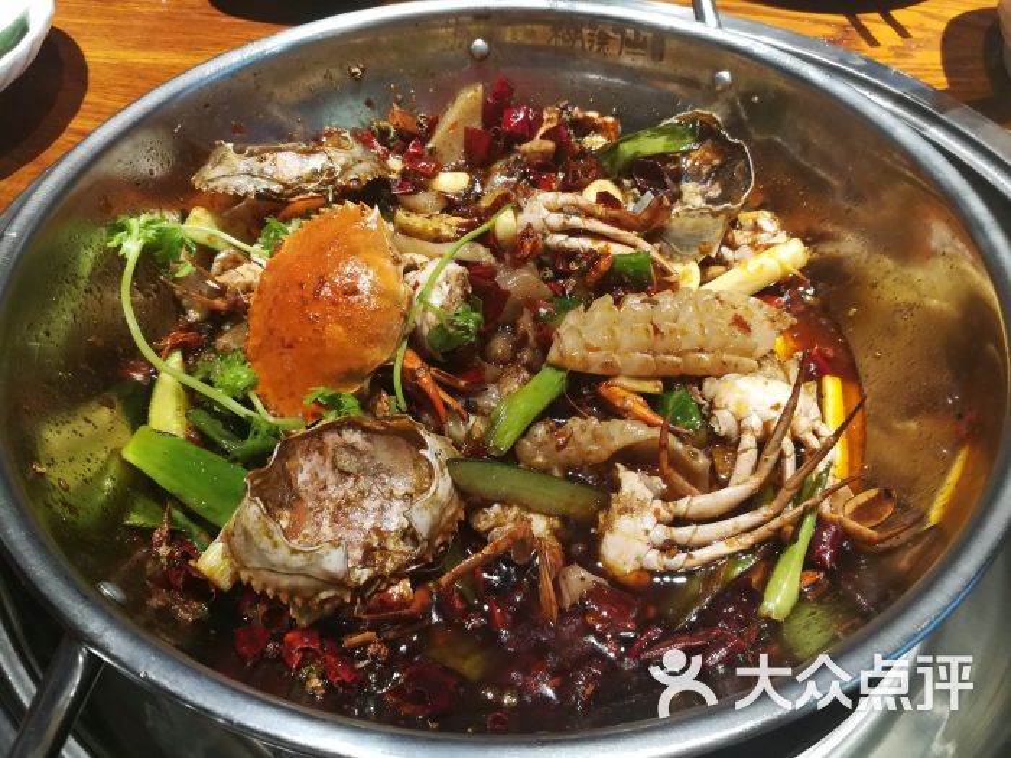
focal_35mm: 26
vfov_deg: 53.1
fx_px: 759
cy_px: 379
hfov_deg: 67.3
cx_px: 506
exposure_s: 1/33.3
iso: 200
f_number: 2.2
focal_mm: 3.83
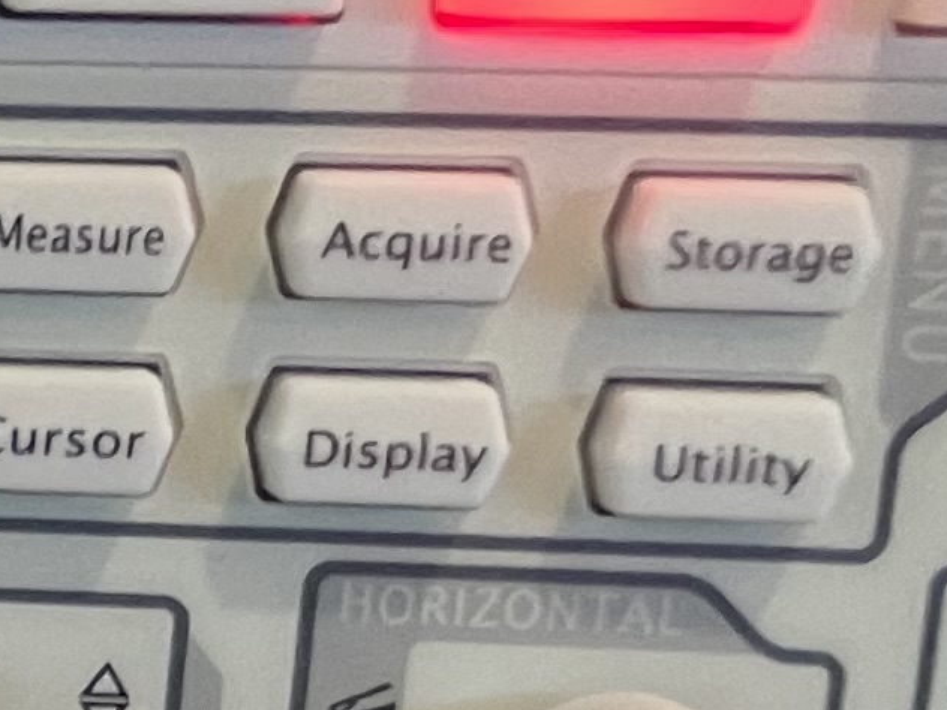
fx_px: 4541
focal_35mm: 166
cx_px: -1984
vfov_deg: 8.9
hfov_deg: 9.2
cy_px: 774
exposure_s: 1/60
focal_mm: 4.2
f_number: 1.6
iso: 320
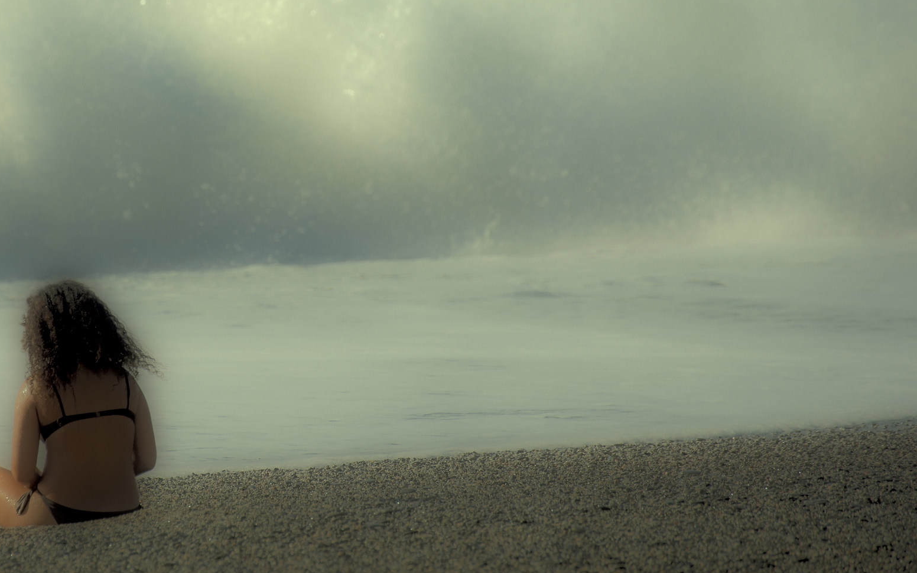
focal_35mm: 473
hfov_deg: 4.4
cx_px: 218
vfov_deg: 2.8
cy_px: 249
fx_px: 11821
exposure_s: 1/800
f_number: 7.1
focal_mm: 300
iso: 100
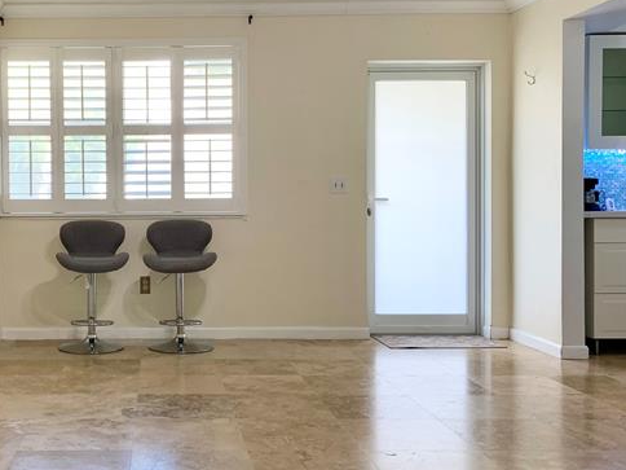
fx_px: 778
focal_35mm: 43
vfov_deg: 33.6
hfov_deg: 42.6
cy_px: 227
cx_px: 163
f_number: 1.8
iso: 64
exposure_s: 1/120
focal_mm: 4.25
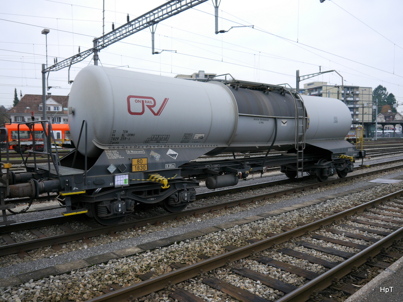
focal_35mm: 28
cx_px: 202
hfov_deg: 63.4
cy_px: 151
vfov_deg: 49.7
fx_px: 326
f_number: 3.5
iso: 160
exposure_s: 1/125
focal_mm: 14
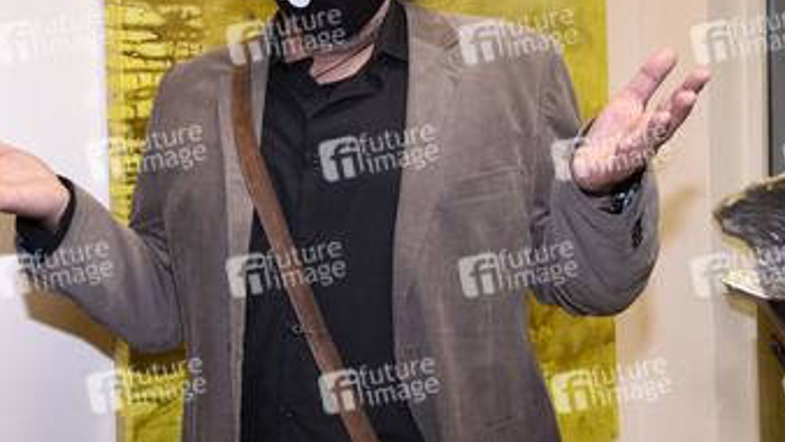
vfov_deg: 22.4
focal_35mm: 53
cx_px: 317
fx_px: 1103
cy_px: 95
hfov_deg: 39.0
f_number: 6.3
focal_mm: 38
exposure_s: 1/60
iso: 640
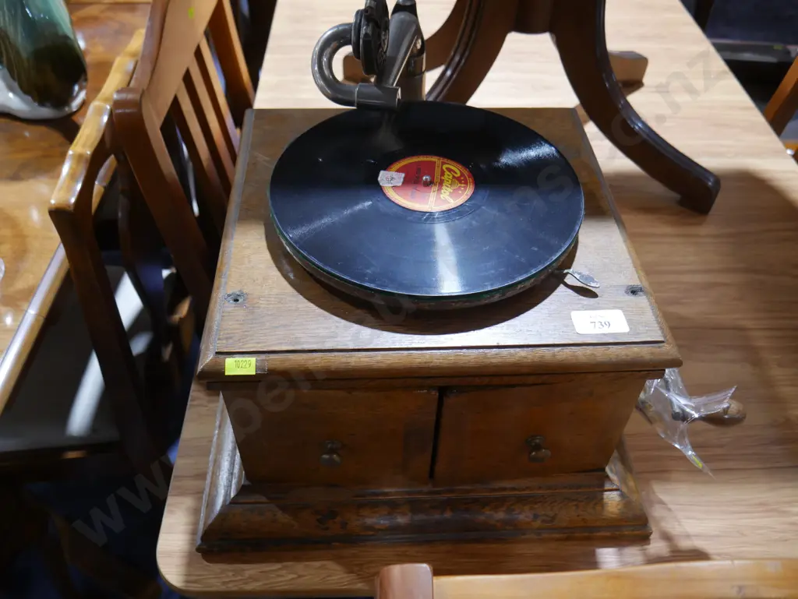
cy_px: 300
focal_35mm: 28
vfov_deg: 49.8
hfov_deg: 63.4
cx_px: 399
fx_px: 646
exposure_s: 1/60
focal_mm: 14
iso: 800
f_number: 3.5
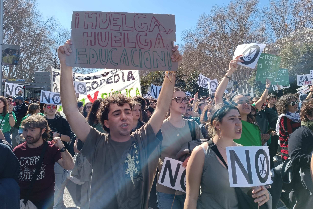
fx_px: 217
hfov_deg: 71.5
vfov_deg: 51.2
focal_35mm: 25
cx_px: 157
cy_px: 93
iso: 59
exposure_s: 1/1290
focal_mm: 5.59
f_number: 1.88
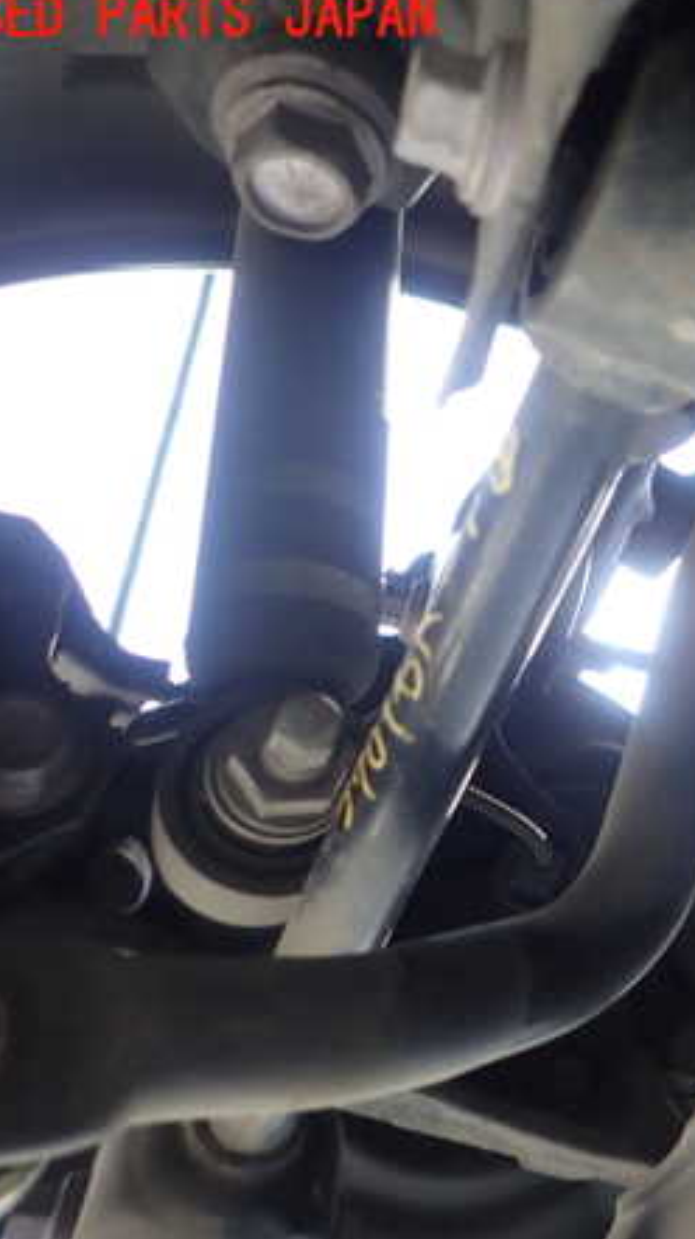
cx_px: 768
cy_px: 614
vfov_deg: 54.0
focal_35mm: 37
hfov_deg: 28.9
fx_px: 1215
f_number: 2
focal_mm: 4.5
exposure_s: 1/60
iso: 125
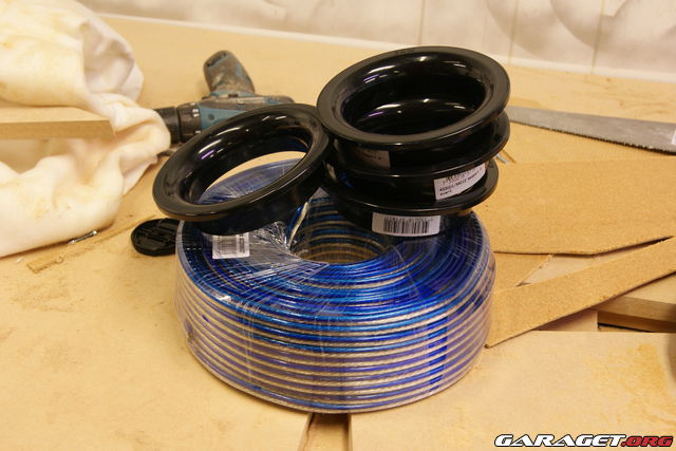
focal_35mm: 45
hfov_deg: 43.6
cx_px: 338
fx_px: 845
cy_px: 226
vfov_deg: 29.9
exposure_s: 1/15
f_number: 5.6
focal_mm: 30
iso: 400
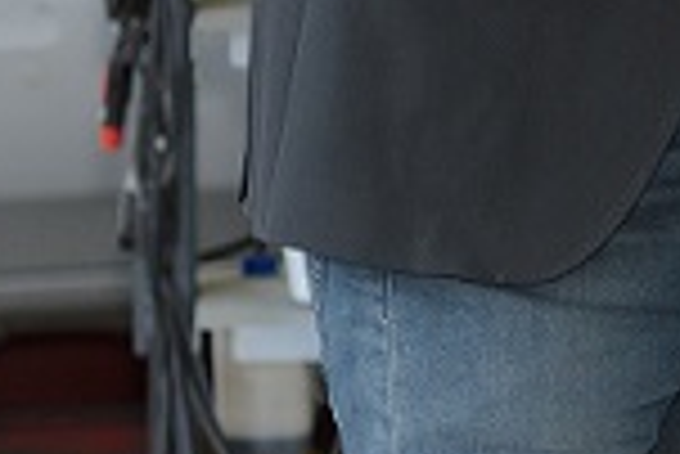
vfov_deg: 3.0
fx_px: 8508
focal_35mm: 450
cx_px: 1594
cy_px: -366
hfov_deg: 4.5
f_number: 3.2
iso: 400
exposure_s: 1/125
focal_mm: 85
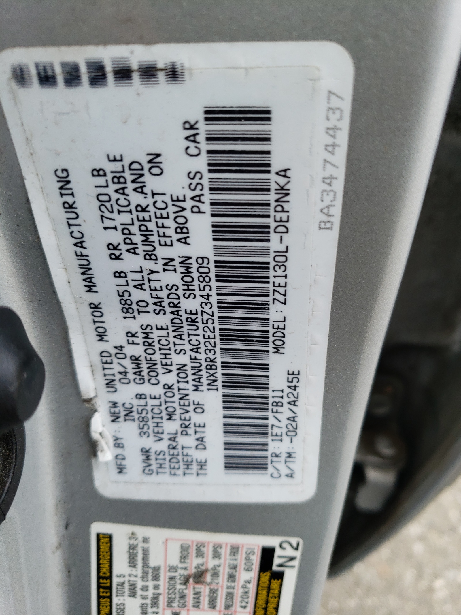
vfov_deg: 67.3
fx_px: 462
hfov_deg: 53.1
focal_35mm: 26
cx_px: 230
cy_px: 308
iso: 50
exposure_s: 1/294
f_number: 1.5
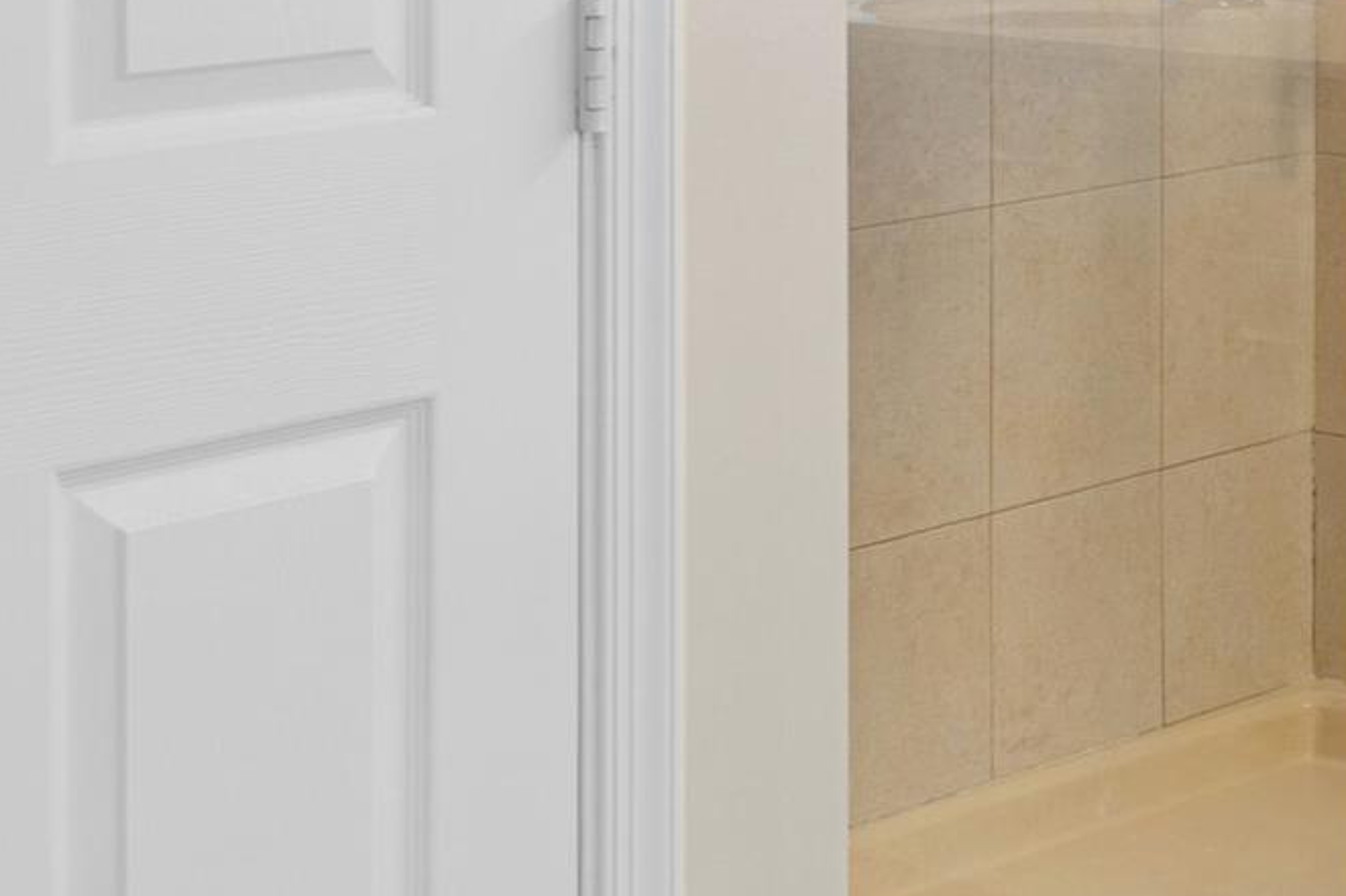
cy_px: -235
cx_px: 1886
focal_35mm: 93
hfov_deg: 19.7
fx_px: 3475
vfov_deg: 14.2
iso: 100
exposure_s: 1/4
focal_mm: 20
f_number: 8
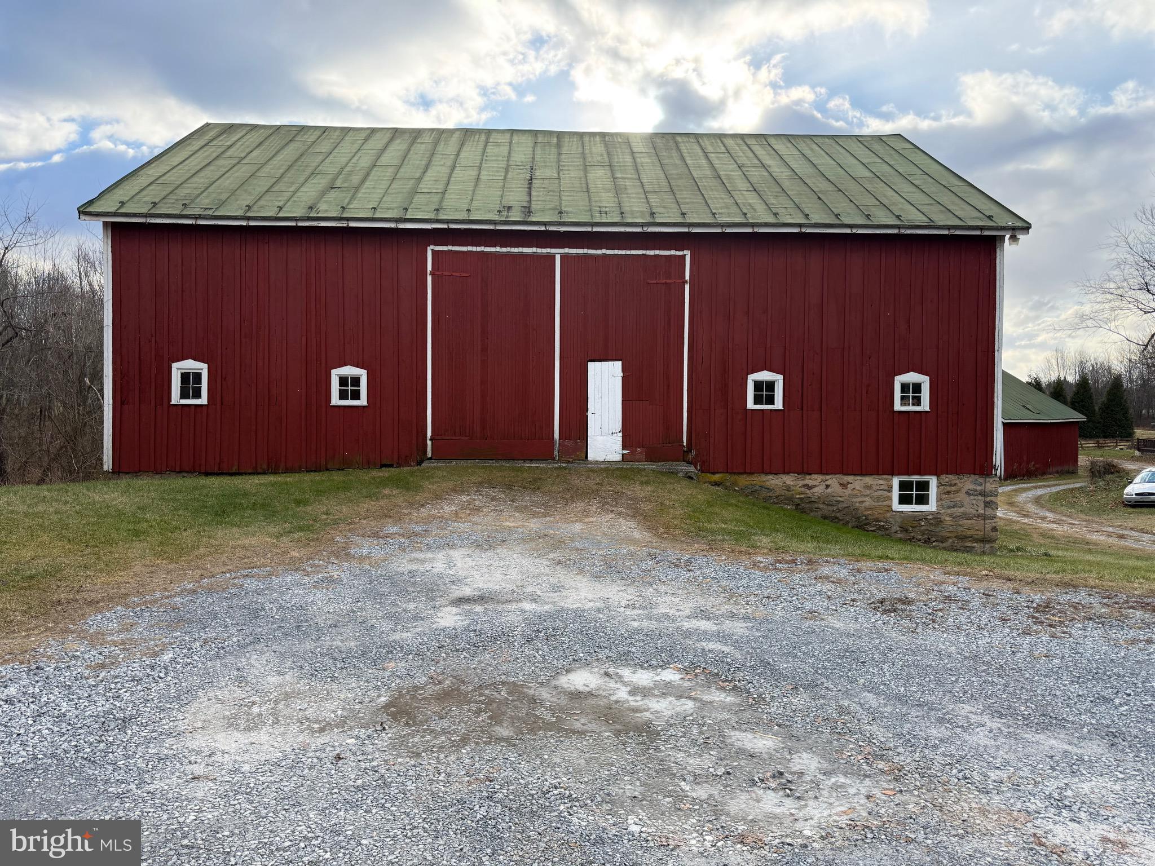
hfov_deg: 71.6
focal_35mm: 24
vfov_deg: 56.8
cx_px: 578
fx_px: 801
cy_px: 433
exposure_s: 1/1855
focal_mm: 6.76
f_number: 1.78
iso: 100
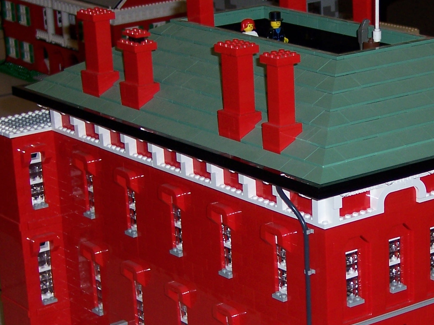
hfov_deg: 17.0
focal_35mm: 115
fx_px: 1442
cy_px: 275
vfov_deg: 12.8
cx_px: 350
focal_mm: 10
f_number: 4
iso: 80
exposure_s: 1/90
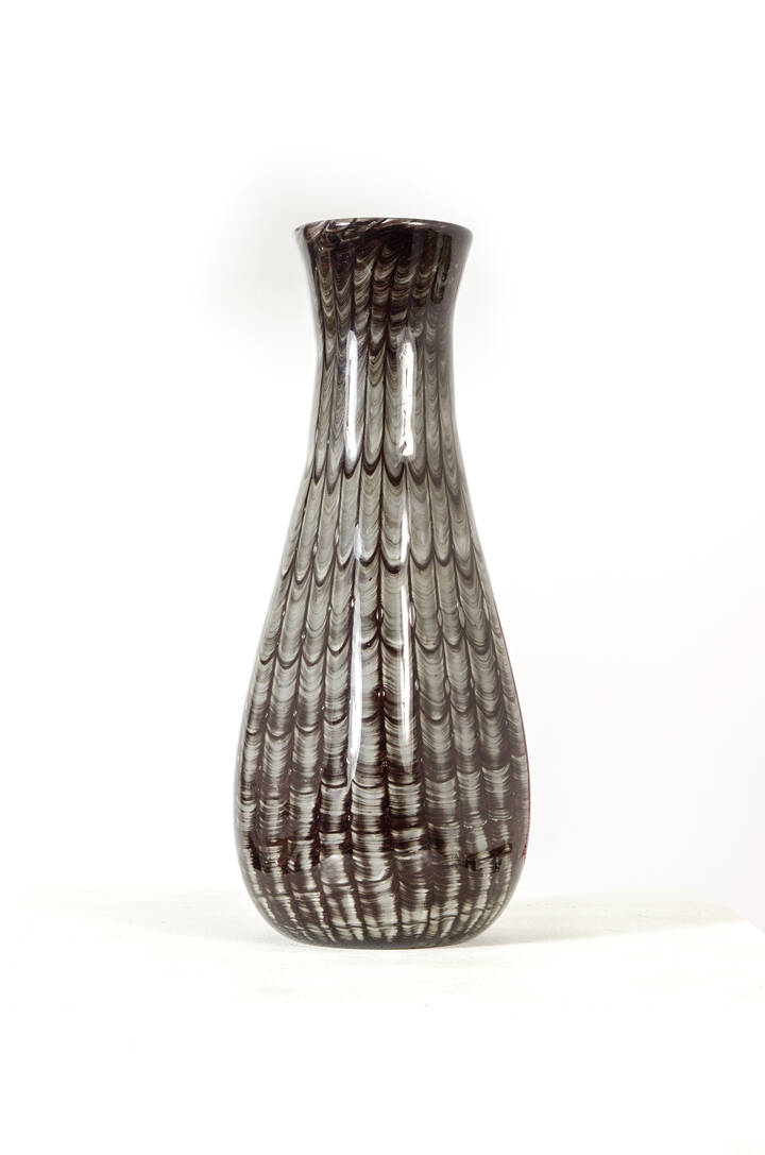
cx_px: 382
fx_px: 2209
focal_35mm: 69
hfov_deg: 19.6
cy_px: 578
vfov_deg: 29.3
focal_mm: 46
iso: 100
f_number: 14
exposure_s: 1/160
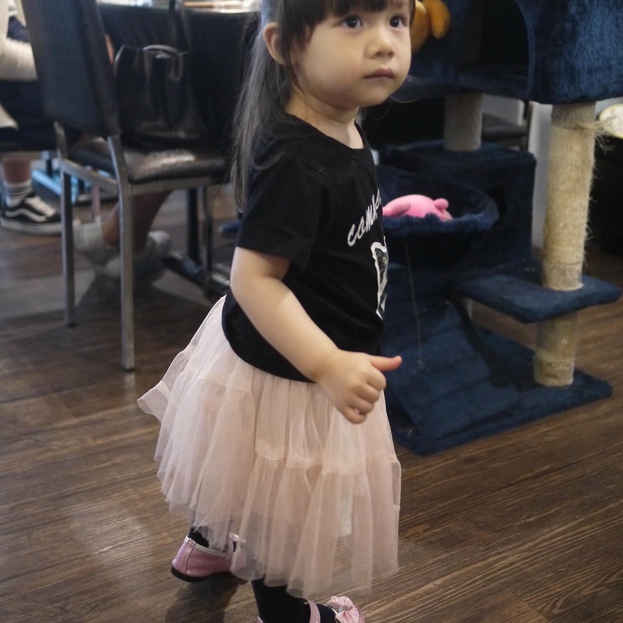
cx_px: 316
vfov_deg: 35.3
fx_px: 977
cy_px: 261
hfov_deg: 35.4
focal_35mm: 48
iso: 800
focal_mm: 20
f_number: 1.7
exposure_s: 1/50
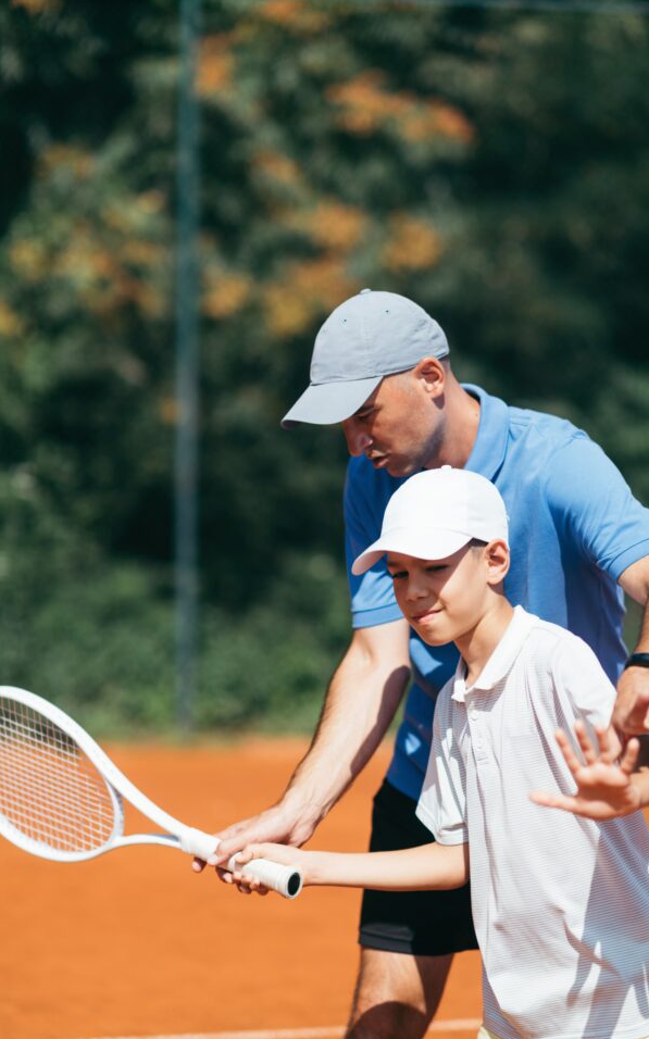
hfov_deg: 15.0
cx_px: 329
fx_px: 2464
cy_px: 518
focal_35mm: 87
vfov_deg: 23.8
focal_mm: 85
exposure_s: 1/2000
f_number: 1.8
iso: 100
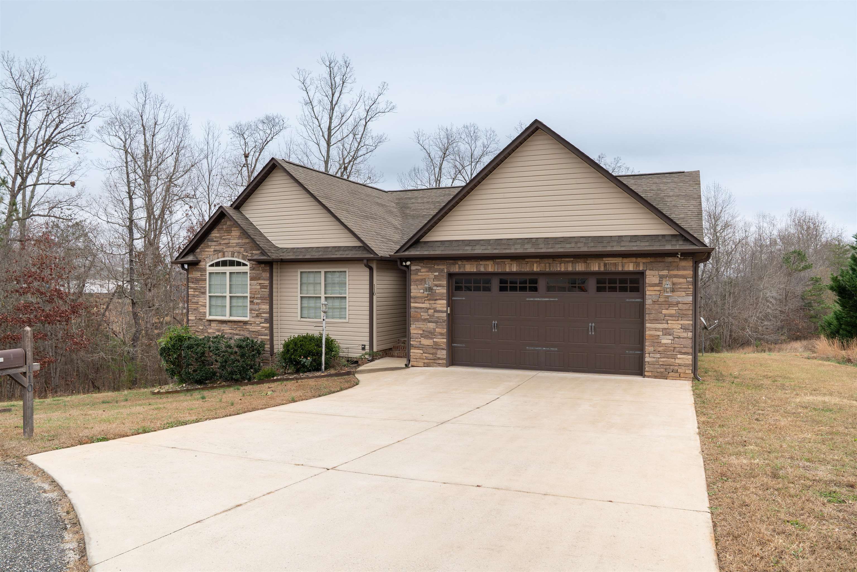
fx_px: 571
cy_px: 286
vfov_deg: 53.1
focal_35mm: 24
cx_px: 428
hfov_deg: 73.7
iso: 160
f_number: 7.1
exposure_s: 1/200
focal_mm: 24
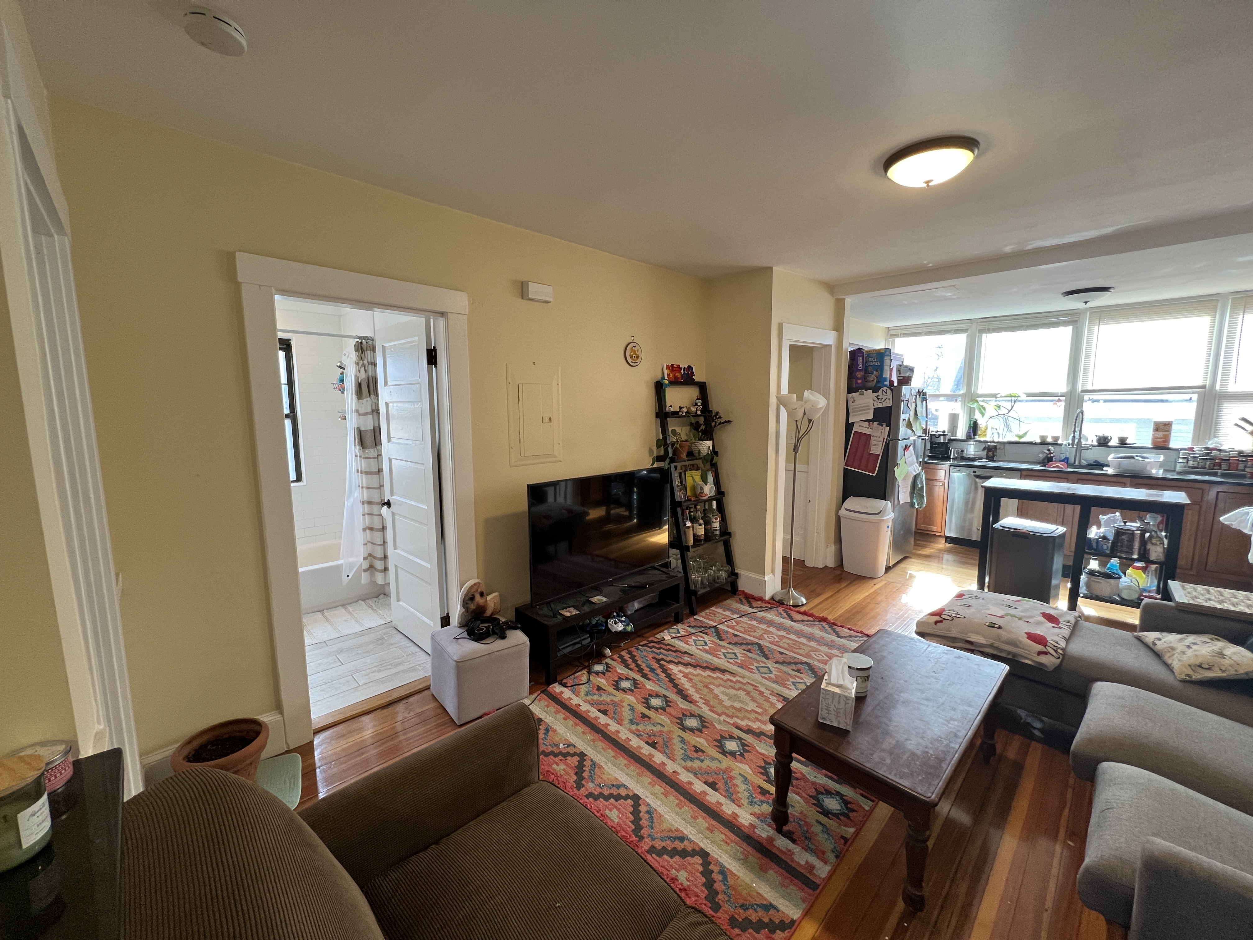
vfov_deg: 89.9
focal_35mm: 13
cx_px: 626
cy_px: 470
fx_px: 471
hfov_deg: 106.2
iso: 160
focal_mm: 1.57
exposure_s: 1/120
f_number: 1.8
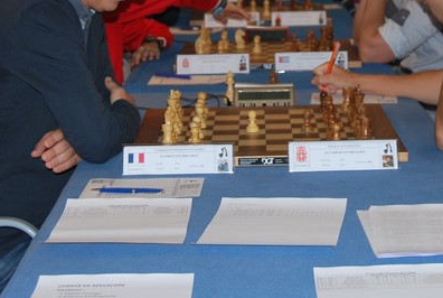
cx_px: 274
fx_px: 1270
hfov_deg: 19.7
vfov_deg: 13.3
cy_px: 33
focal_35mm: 103
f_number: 4.5
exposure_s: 1/60
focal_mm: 34
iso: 200
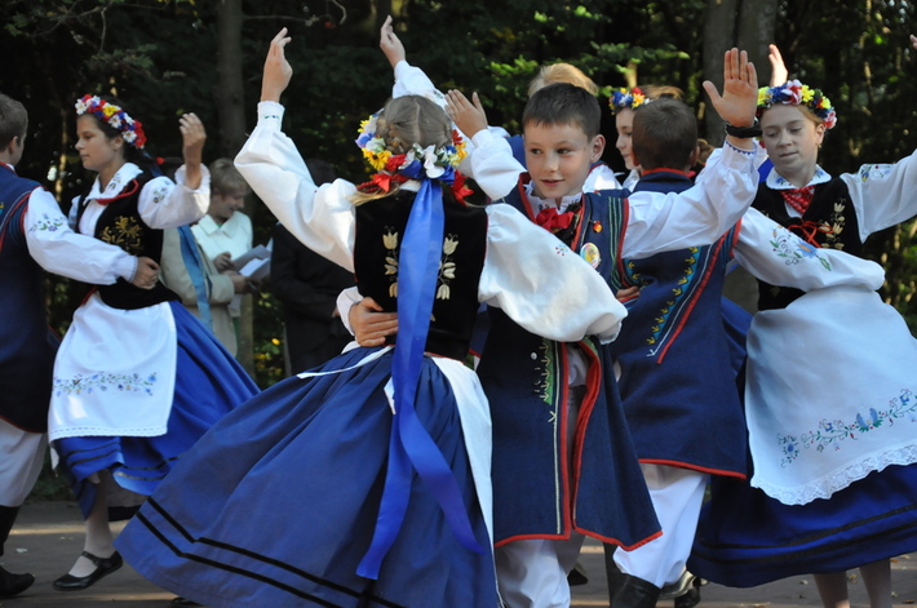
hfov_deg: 17.1
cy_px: 304
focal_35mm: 120
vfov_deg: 11.4
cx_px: 458
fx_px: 3052
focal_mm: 80
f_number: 5.3
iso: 1250
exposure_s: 1/400
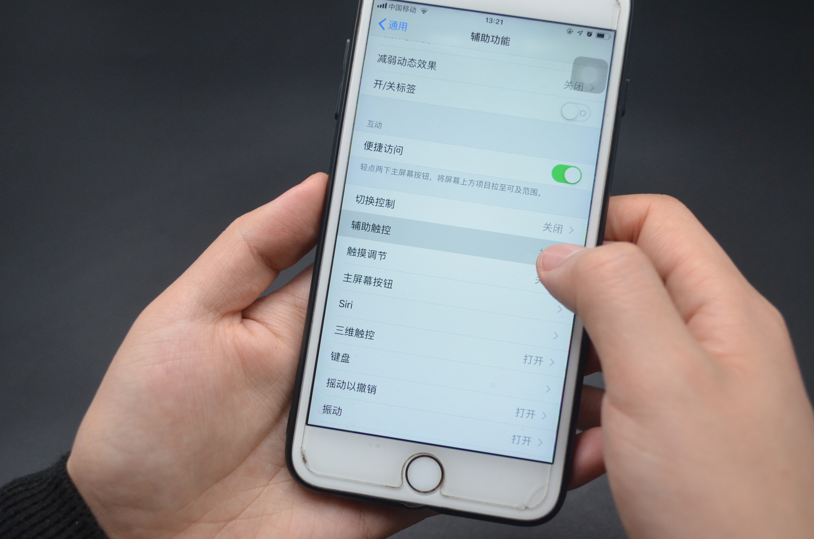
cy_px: 270
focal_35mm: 36
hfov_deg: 53.2
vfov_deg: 36.7
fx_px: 812
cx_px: 407
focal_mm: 24
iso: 1250
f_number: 4
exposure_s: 1/500
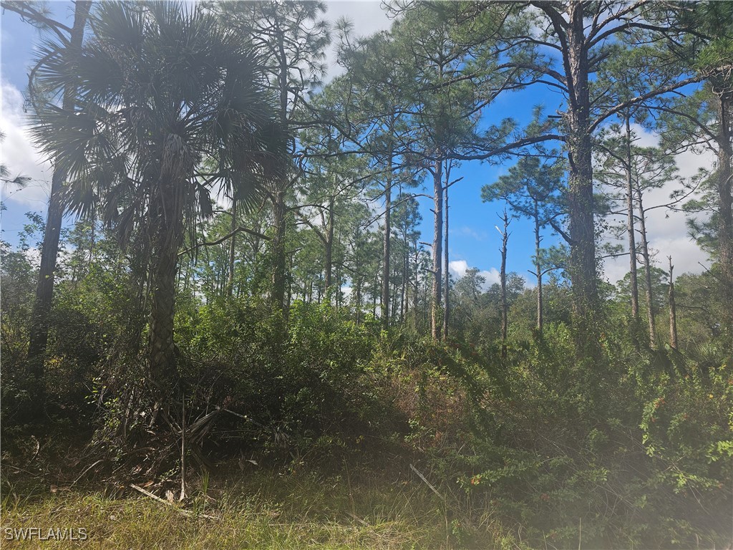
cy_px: 275
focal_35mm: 23
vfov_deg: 58.9
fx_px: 487
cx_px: 366
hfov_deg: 73.9
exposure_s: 1/590
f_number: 1.7
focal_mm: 6.3
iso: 10
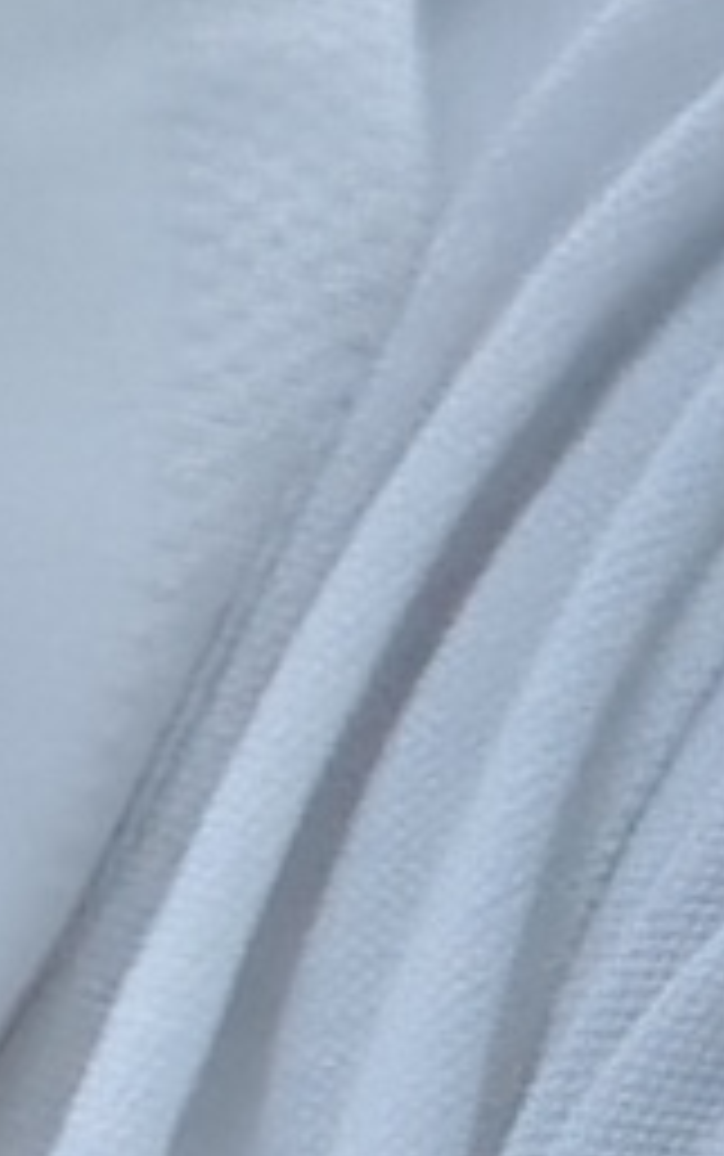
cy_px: -2568
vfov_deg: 2.6
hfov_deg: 1.7
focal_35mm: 791
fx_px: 24930
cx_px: -890
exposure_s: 1/20
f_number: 4
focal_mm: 13.3
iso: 1172
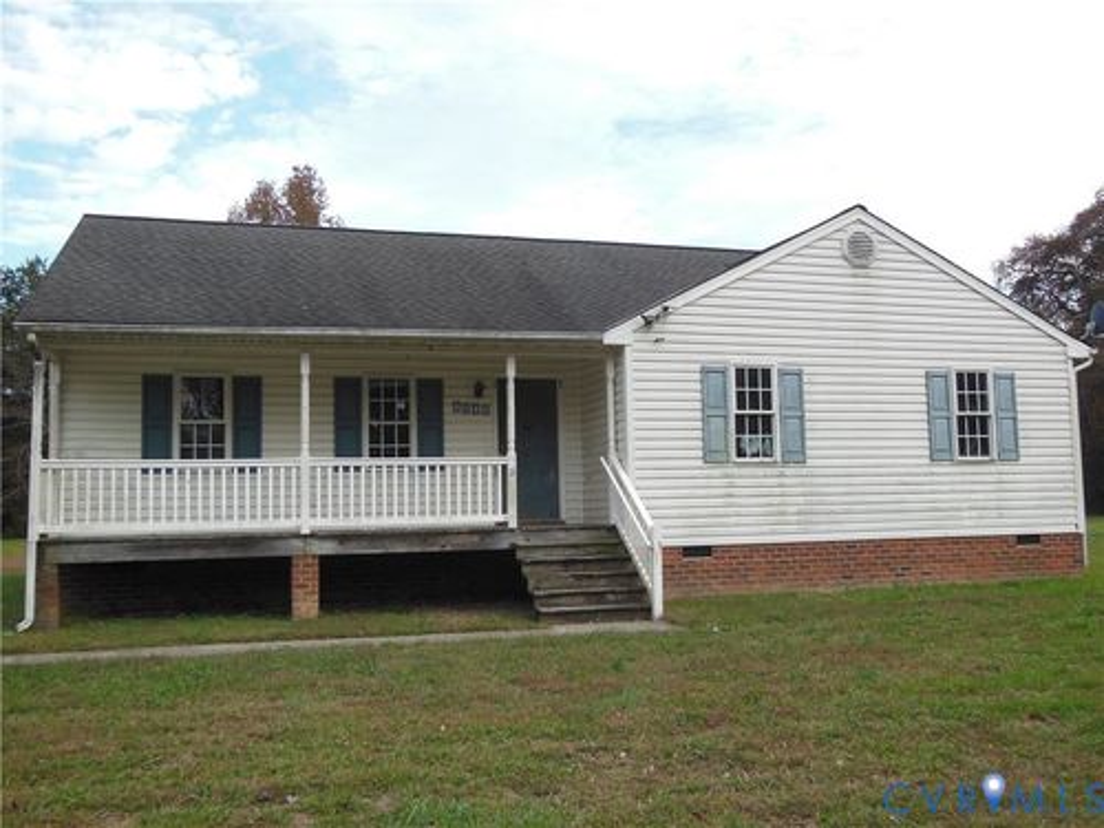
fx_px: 1084
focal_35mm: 34
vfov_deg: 41.8
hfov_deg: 54.0
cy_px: 414
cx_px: 552
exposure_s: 1/250
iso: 125
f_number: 3.9
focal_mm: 6
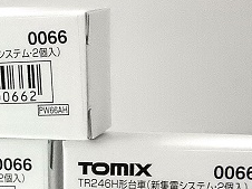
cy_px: 228
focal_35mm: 158
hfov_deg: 12.3
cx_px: -31
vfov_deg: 9.3
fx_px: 1149
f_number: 4.5
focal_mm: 9
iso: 3200
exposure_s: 1/30
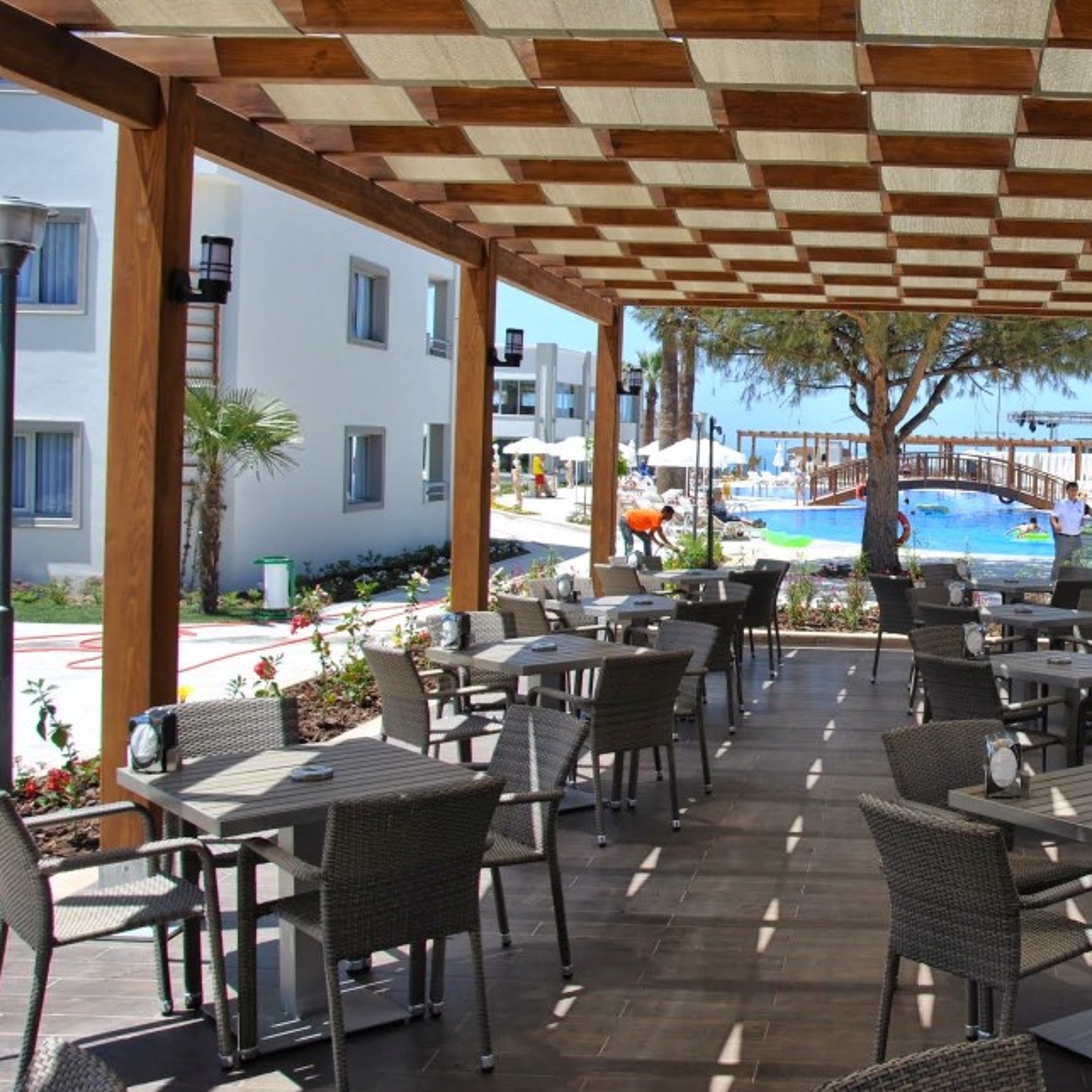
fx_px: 1463
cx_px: 972
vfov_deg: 40.8
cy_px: 462
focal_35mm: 41
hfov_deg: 38.3
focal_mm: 18
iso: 100
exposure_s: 1/250
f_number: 7.1
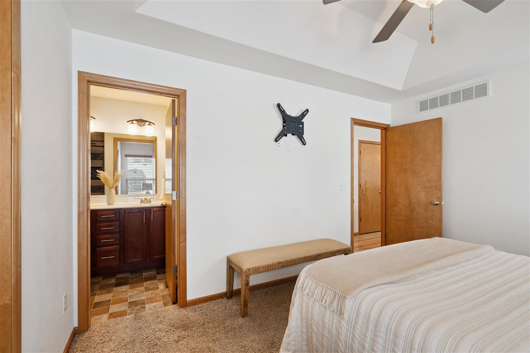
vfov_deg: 73.7
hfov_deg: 96.7
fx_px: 236
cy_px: 176
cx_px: 265
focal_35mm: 16
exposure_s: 1/30
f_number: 8
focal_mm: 16
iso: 500
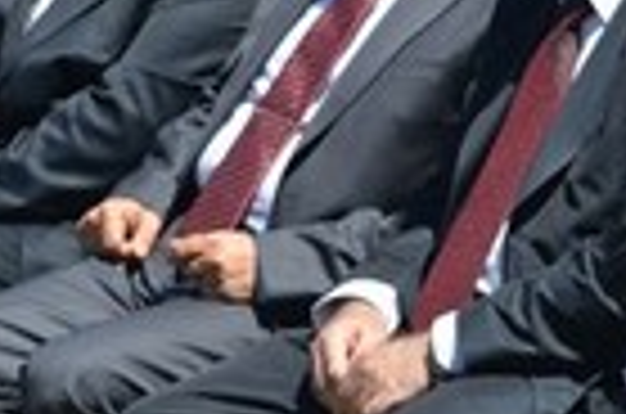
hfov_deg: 5.8
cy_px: -216
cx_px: 122
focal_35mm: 356
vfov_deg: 3.8
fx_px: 6179
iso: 180
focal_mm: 55
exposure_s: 1/250
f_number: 8
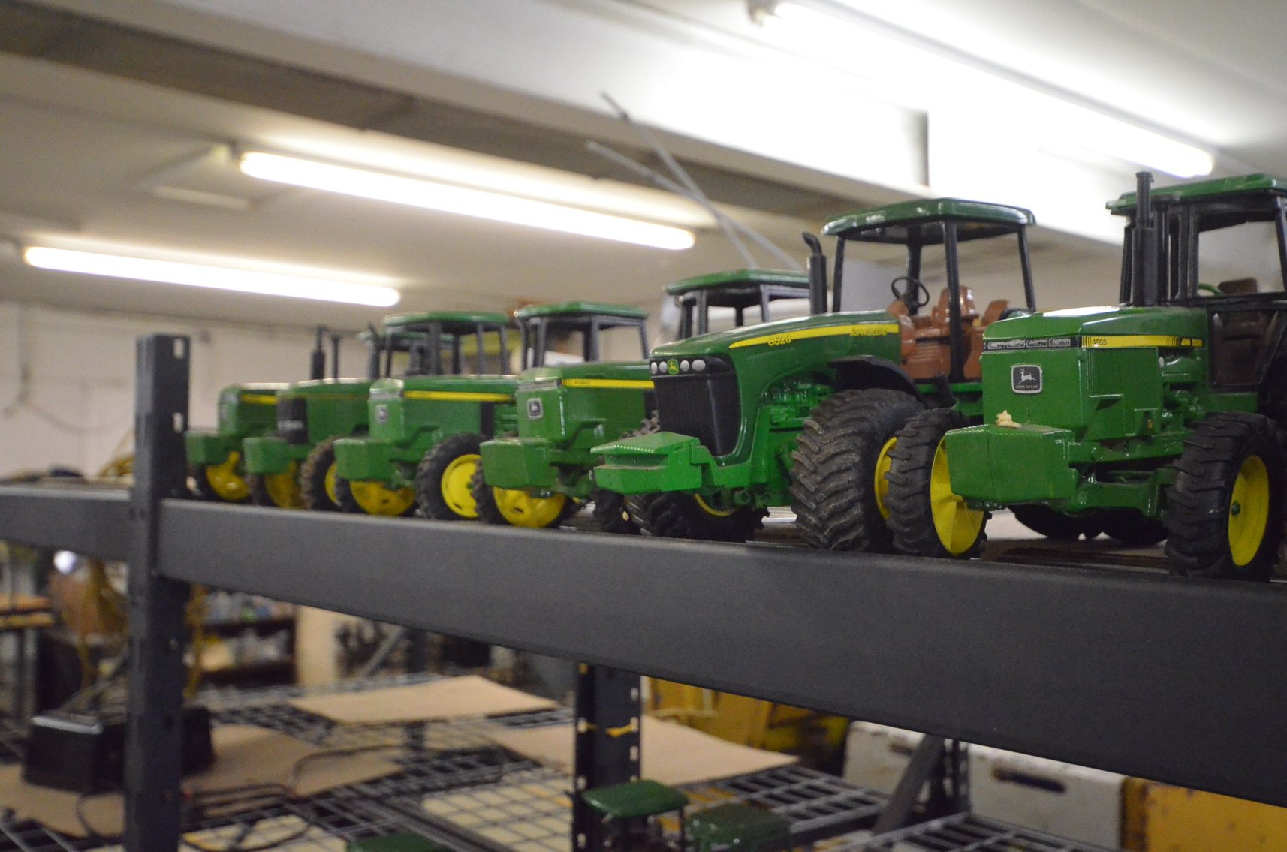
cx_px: 644
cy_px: 426
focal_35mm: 36
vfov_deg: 36.7
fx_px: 1284
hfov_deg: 53.2
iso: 6400
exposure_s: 1/200
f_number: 4.5
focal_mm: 24
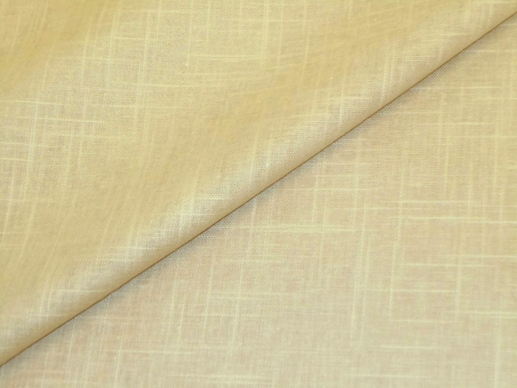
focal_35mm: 63
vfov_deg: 23.3
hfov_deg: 30.7
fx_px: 941
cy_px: 194
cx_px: 258
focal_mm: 11.2
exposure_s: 1/40
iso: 500
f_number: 5
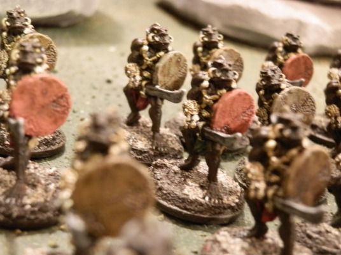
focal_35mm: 61
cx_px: 170
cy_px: 128
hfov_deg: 31.7
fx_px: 601
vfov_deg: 24.0
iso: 400
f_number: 3.7
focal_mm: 10.99
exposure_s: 1/2.5
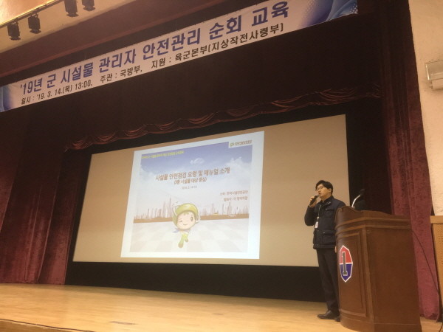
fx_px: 371
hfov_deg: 61.7
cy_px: 166
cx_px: 222
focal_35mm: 29
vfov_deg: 48.2
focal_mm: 4.15
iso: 125
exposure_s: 1/30
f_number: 2.2
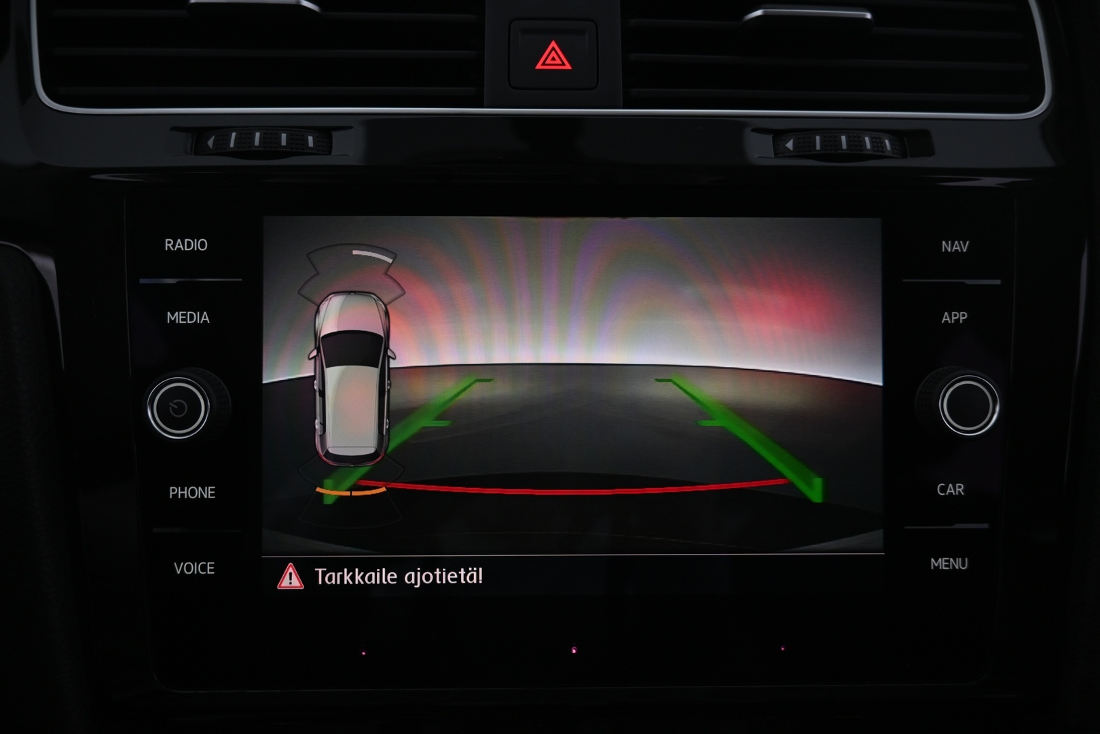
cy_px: 367
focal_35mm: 24
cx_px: 550
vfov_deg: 53.1
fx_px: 733
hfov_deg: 73.7
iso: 400
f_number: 3.5
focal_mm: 16
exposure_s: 1/30
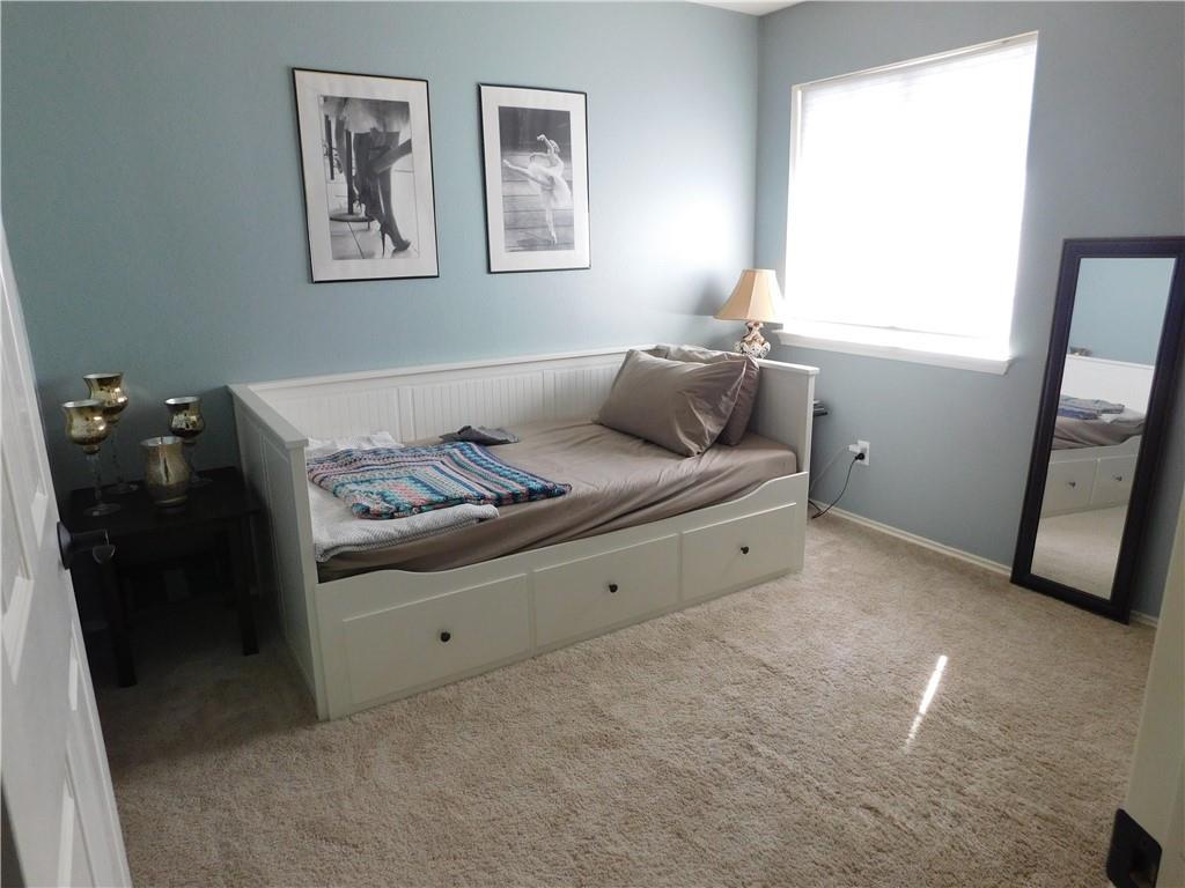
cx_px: 592
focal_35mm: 23
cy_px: 444
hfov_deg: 73.9
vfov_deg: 58.9
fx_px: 787
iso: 220
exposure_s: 1/30
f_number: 3
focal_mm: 4
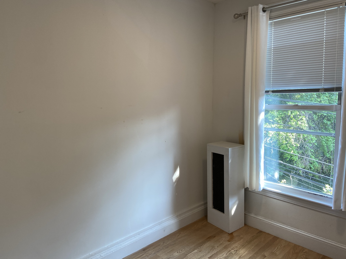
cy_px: 130
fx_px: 260
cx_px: 173
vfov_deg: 53.1
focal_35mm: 26
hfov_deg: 67.3
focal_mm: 4.25
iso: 64
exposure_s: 1/120
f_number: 1.8
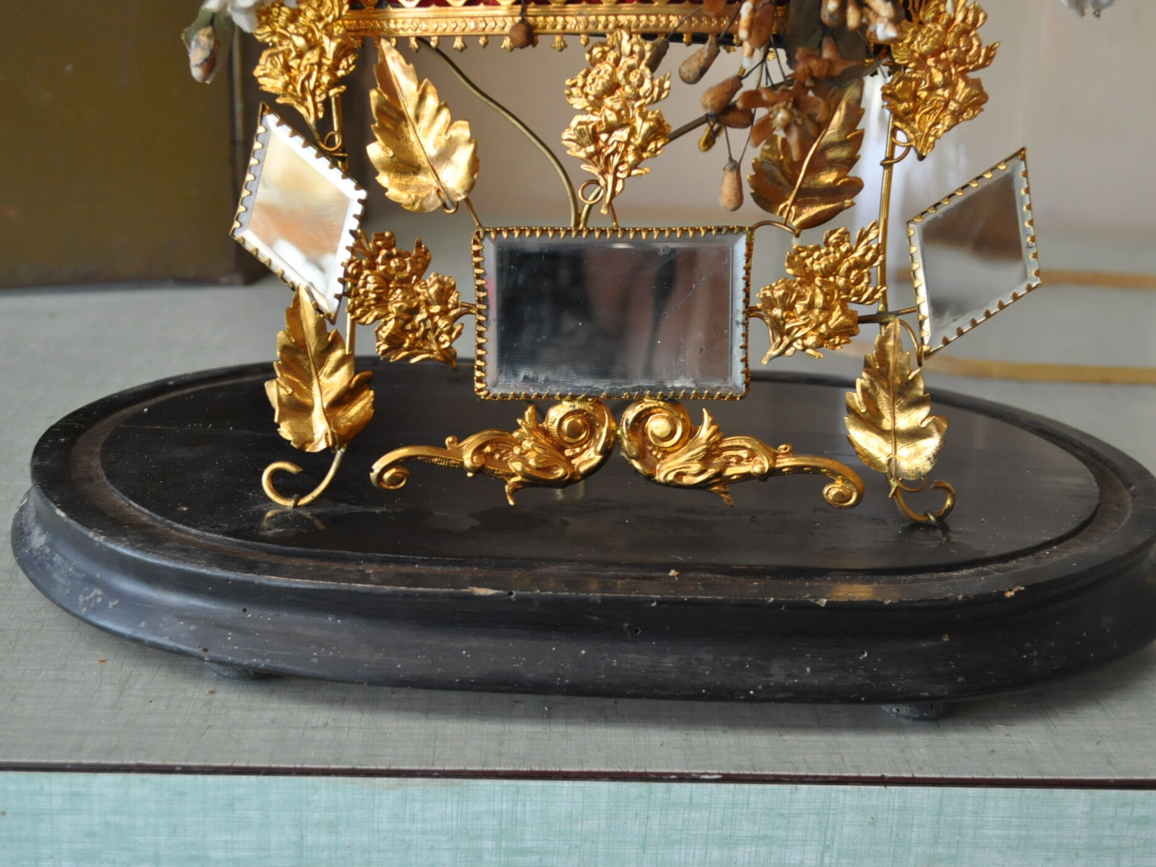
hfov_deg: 36.2
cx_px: 620
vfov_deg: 27.5
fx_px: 1770
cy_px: 431
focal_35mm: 53
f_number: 4.8
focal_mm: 32
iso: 800
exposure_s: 1/60
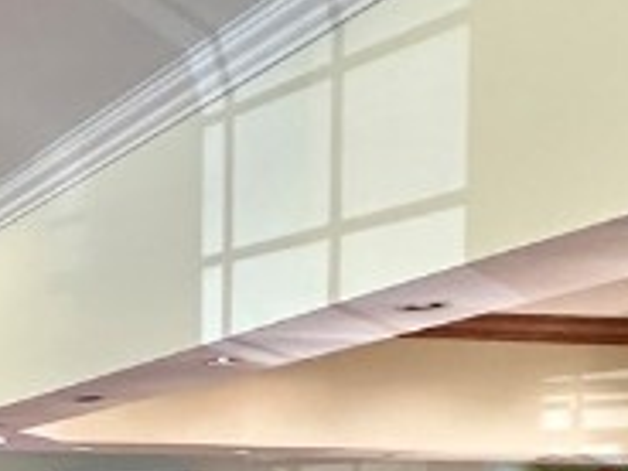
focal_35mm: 78
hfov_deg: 20.3
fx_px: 1415
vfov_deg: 17.8
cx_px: -392
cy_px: 590
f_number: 2.2
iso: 320
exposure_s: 1/120
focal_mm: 2.22
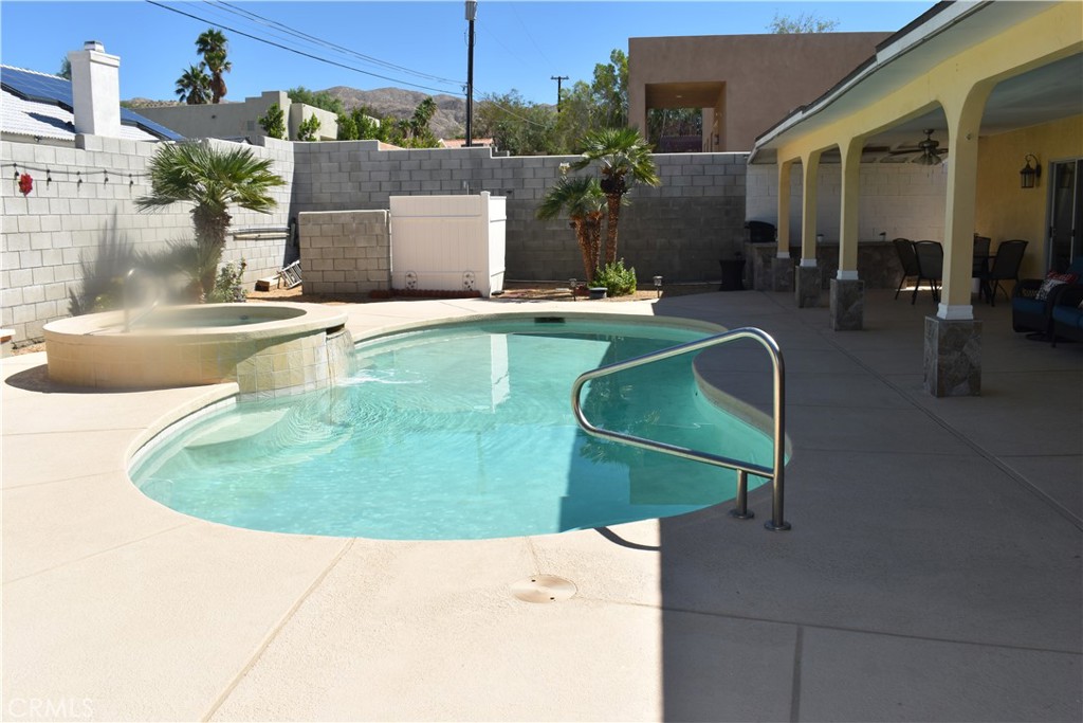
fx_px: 903
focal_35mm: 30
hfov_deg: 61.9
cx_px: 542
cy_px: 362
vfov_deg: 43.6
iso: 100
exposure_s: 1/200
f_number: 13
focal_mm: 20
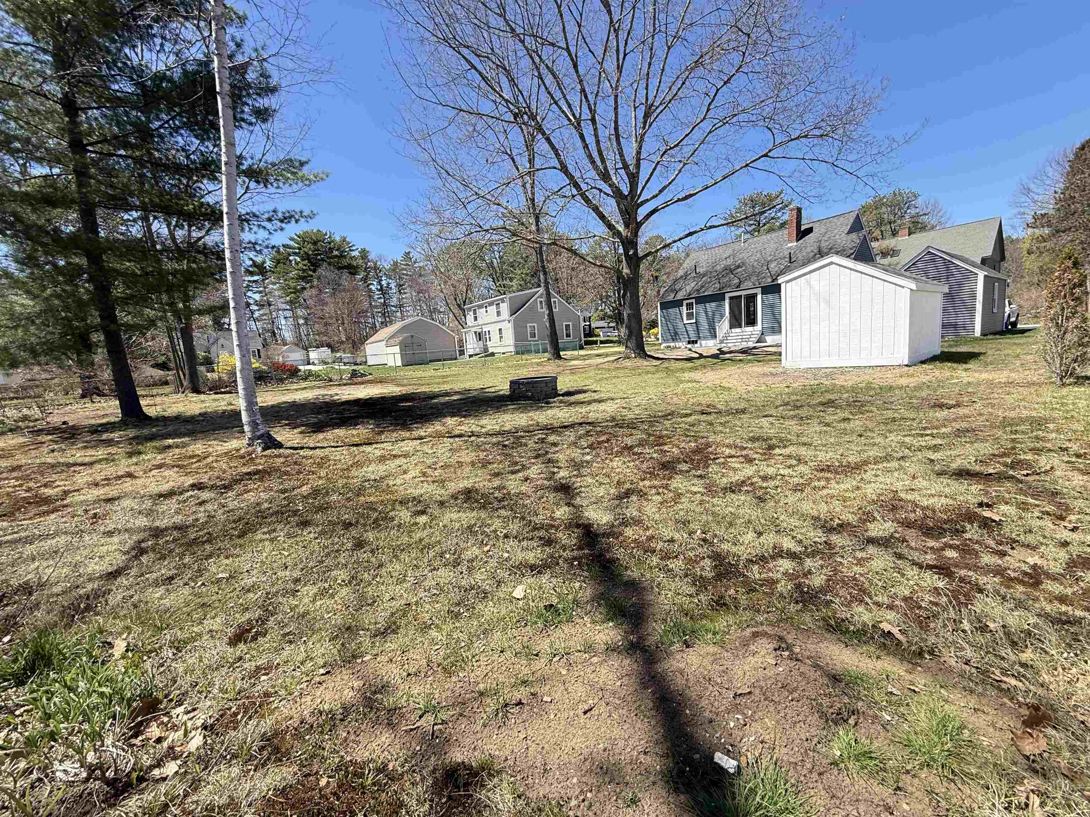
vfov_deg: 85.7
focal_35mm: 14
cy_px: 408
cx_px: 545
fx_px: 441
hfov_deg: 102.1
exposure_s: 1/841
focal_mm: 2.22
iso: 64
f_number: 2.2
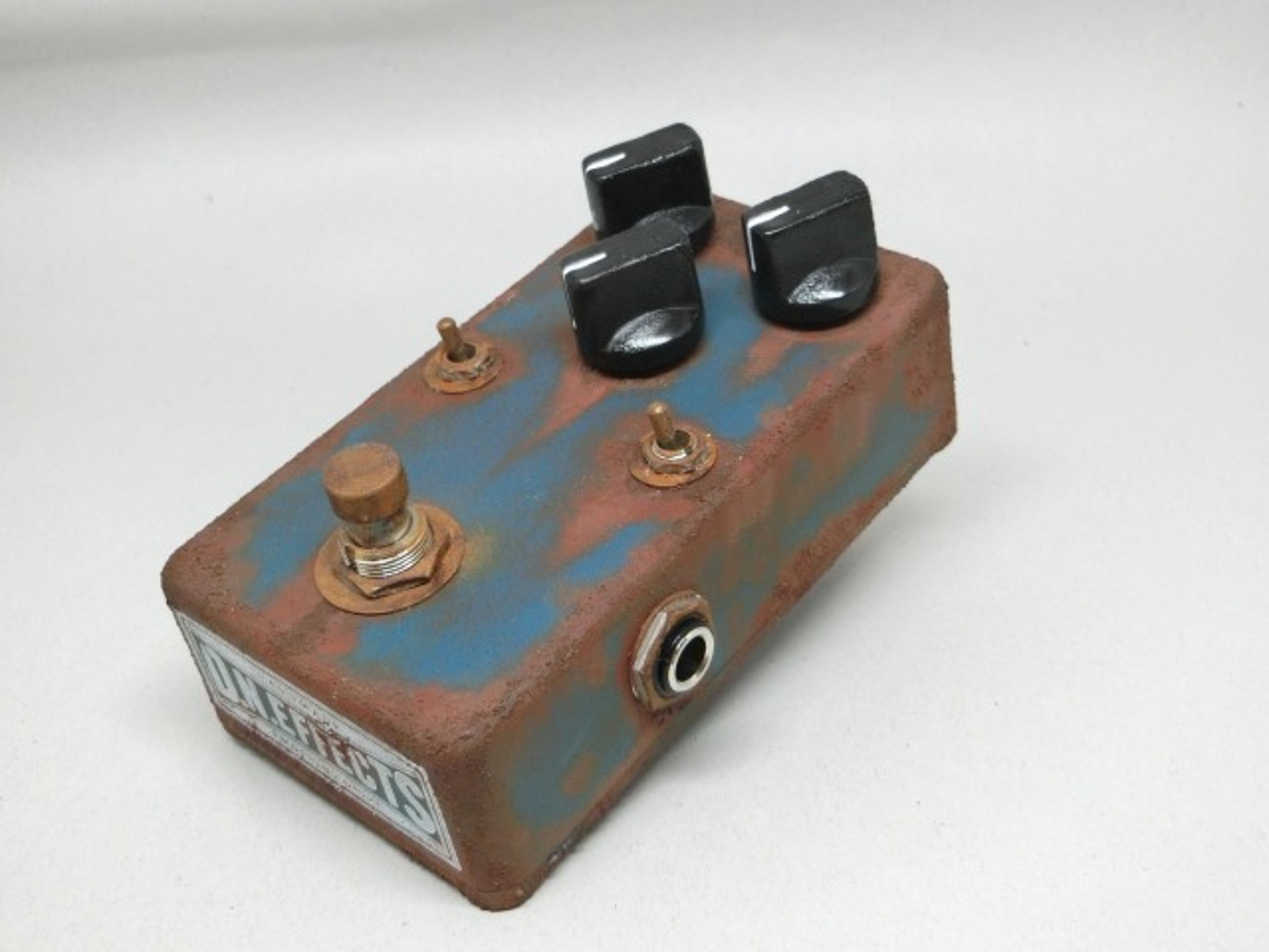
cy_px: 476
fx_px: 1650
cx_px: 634
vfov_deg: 32.2
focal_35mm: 45
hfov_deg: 42.1
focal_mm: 8
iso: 250
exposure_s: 1/125
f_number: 4.4
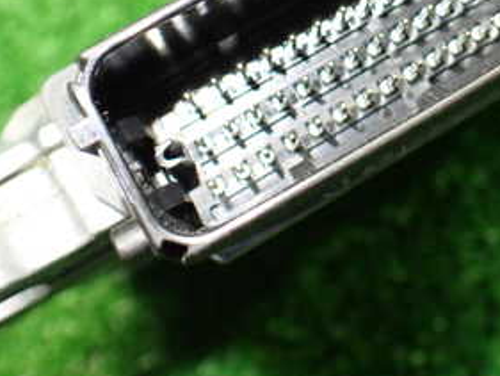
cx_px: 386
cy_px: -9
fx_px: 925
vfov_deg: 22.0
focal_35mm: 64
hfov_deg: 29.7
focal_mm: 5.4
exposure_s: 1/125
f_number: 2.3
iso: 800
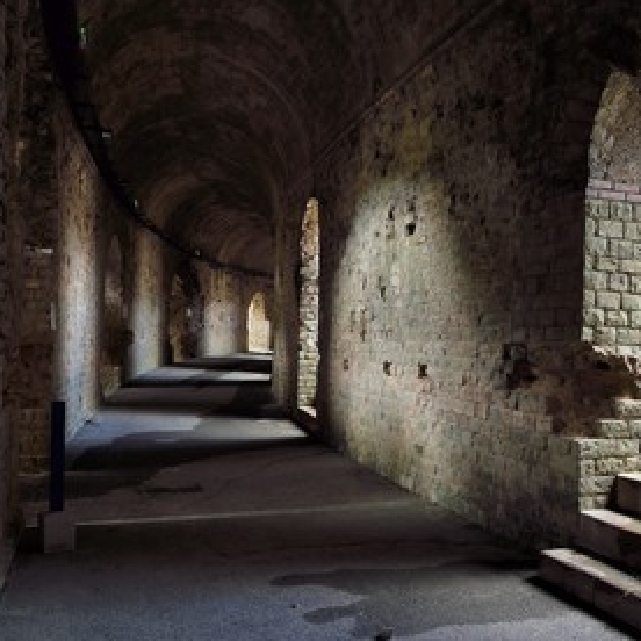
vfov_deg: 52.5
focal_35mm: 31
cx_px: 402
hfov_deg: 52.0
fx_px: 649
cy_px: 318
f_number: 6.3
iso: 200
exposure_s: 1/8
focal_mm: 24
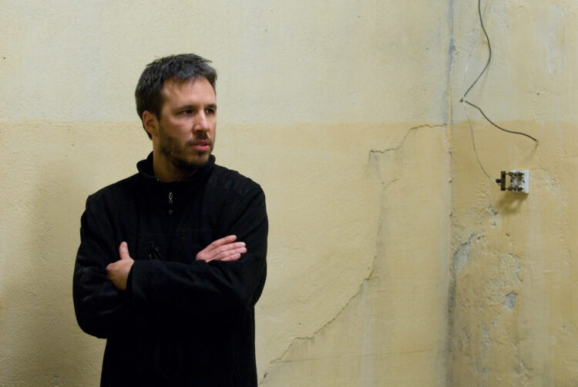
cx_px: 289
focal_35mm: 105
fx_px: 1688
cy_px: 194
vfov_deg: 13.1
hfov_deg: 19.4
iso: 640
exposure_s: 1/125
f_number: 3.5
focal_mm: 70
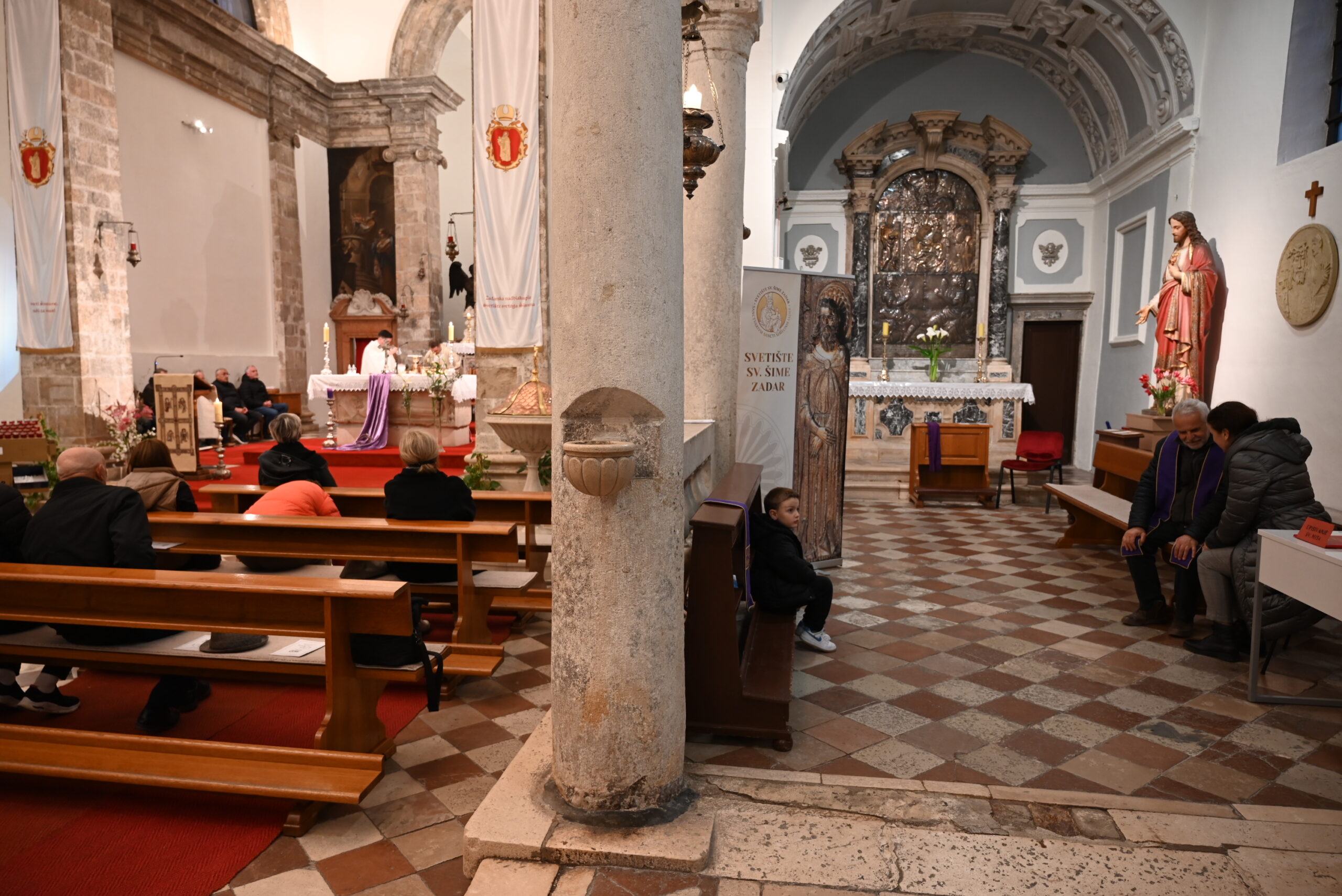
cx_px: 671
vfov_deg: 53.2
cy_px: 448
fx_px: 895
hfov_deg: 73.7
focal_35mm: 24
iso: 720
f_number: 4
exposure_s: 1/25
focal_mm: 24
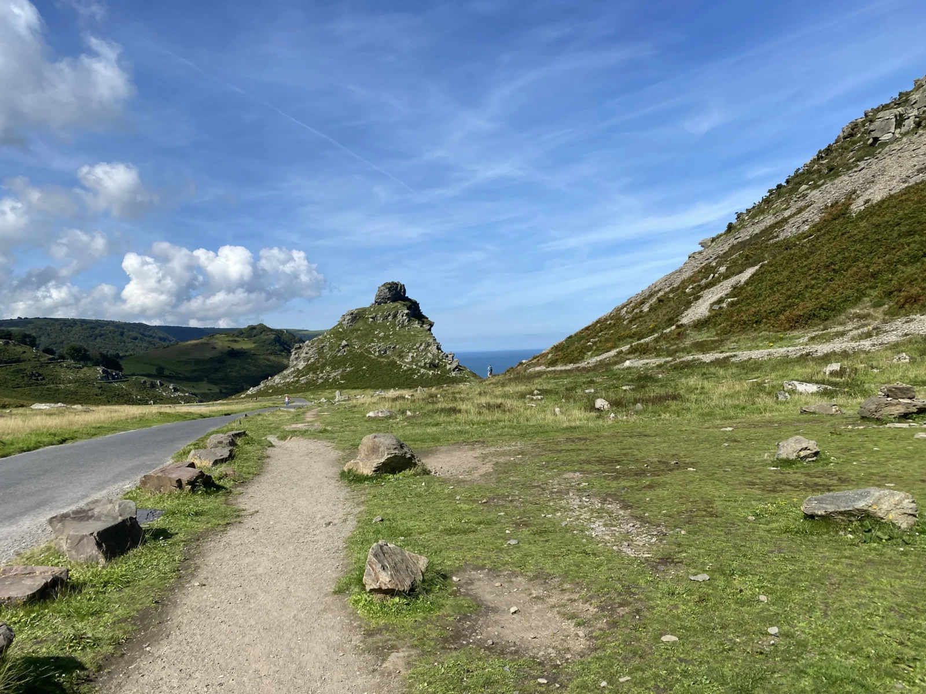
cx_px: 463
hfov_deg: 67.3
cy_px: 347
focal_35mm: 26
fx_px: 696
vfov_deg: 53.1
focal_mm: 4.25
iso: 32
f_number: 1.8
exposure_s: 1/3610
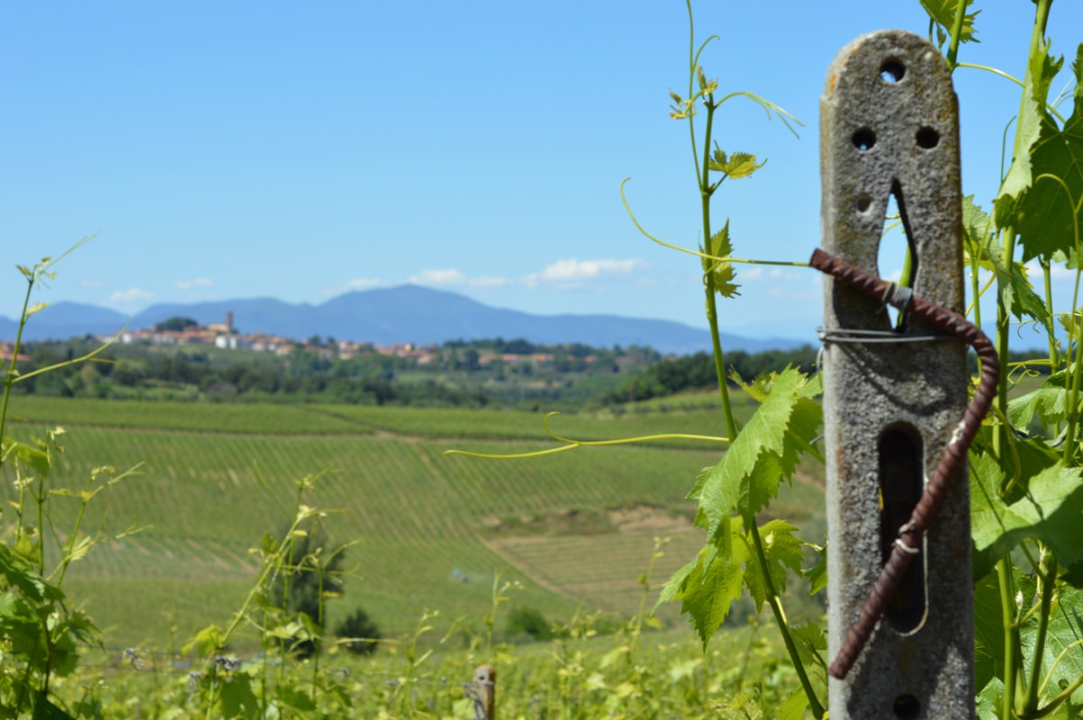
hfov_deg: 27.0
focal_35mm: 75
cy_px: 360
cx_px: 542
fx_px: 2254
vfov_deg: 18.2
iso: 100
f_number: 8
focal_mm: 50
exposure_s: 1/250
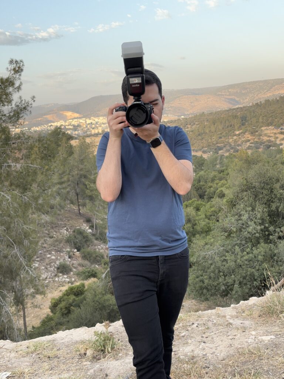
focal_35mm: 52
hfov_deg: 28.0
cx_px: 142
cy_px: 190
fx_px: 569
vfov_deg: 36.8
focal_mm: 5.96
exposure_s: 1/267
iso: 32
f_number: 1.6
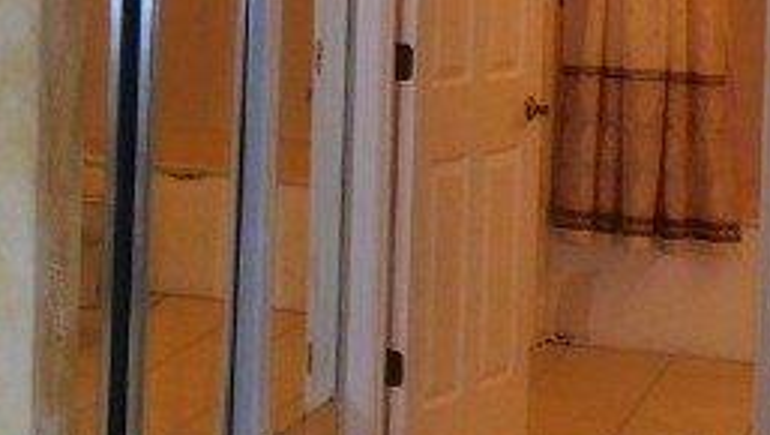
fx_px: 2656
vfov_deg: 9.2
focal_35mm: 130
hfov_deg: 14.5
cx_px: -626
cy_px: -147
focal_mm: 5.4
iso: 200
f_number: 3.5
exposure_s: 1/30
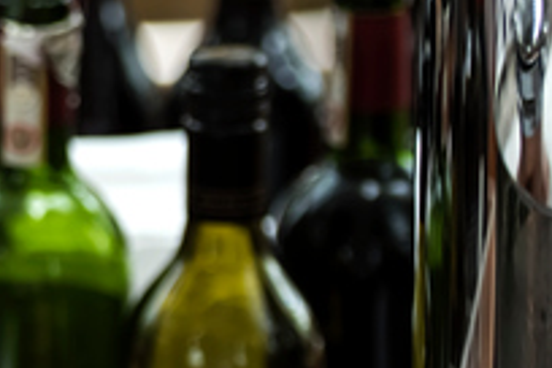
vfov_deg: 4.8
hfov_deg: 7.1
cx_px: -422
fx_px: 4354
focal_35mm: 284
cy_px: 104
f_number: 2.8
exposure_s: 1/500
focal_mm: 80
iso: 640
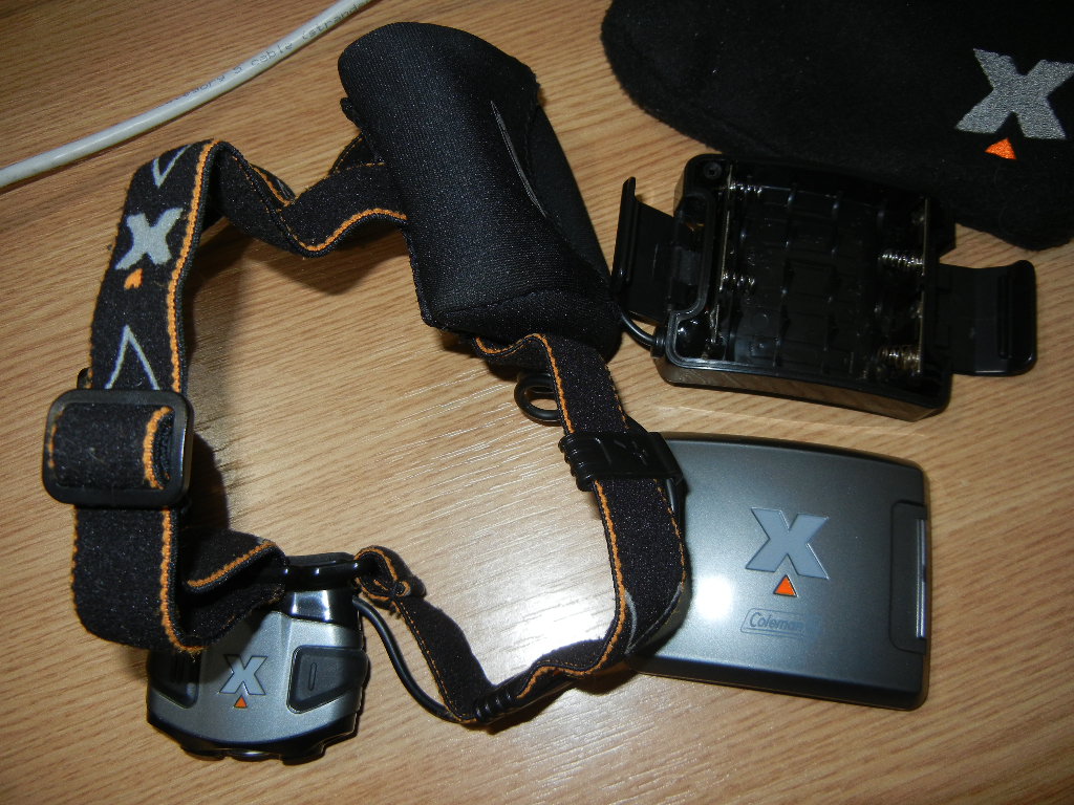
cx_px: 537
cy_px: 402
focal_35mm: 30
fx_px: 931
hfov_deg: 60.0
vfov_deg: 46.8
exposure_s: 1/30
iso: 200
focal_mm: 5.4
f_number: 3.5
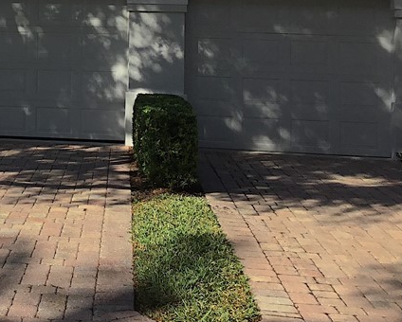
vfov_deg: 20.2
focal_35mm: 73
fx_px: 869
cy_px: -16
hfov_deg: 24.9
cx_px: 9
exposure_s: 1/1072
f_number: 2.4
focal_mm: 3.3
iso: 25
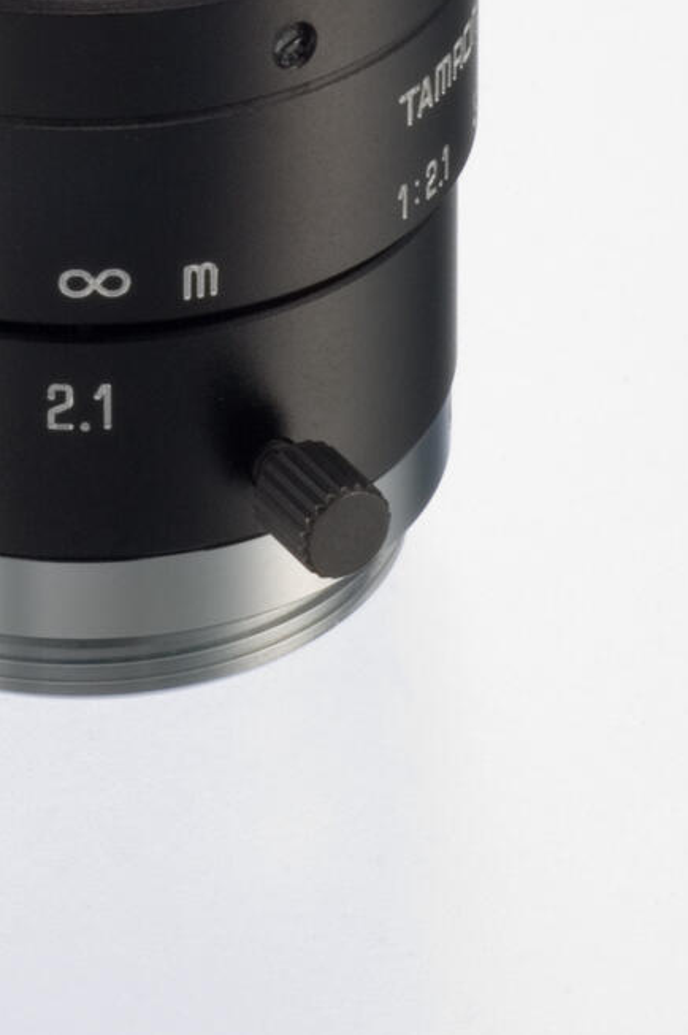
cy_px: 27
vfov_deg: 6.6
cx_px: 91
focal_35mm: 310
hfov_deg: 4.4
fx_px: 8905
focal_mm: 90
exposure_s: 1/250
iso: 200
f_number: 32
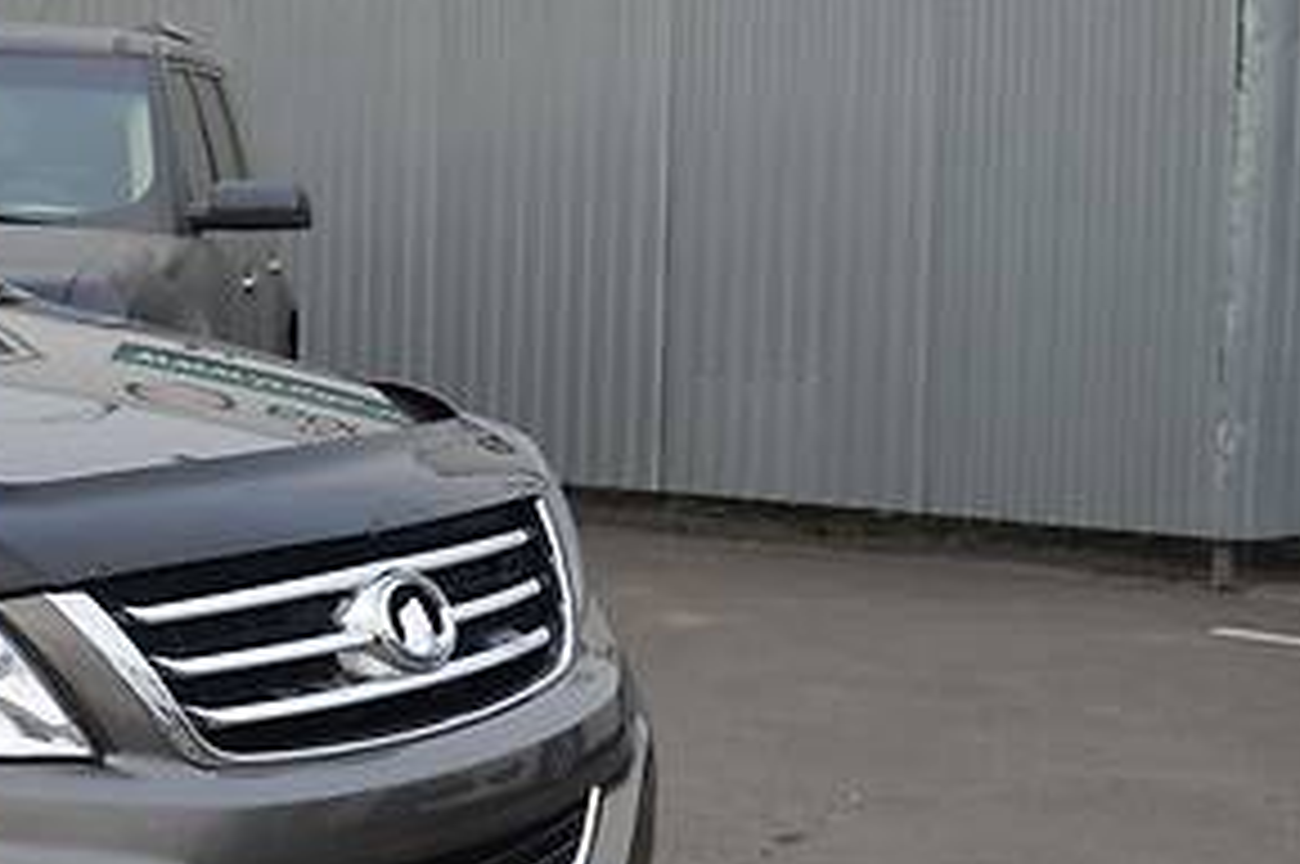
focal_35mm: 83
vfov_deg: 16.4
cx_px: -427
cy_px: 392
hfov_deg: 21.9
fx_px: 2994
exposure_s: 1/125
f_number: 5.6
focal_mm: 20
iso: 160
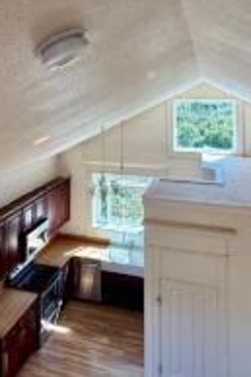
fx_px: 314
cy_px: 87
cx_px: 113
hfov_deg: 43.5
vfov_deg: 58.3
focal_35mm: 30
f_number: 2.2
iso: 64
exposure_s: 1/130
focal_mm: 2.22
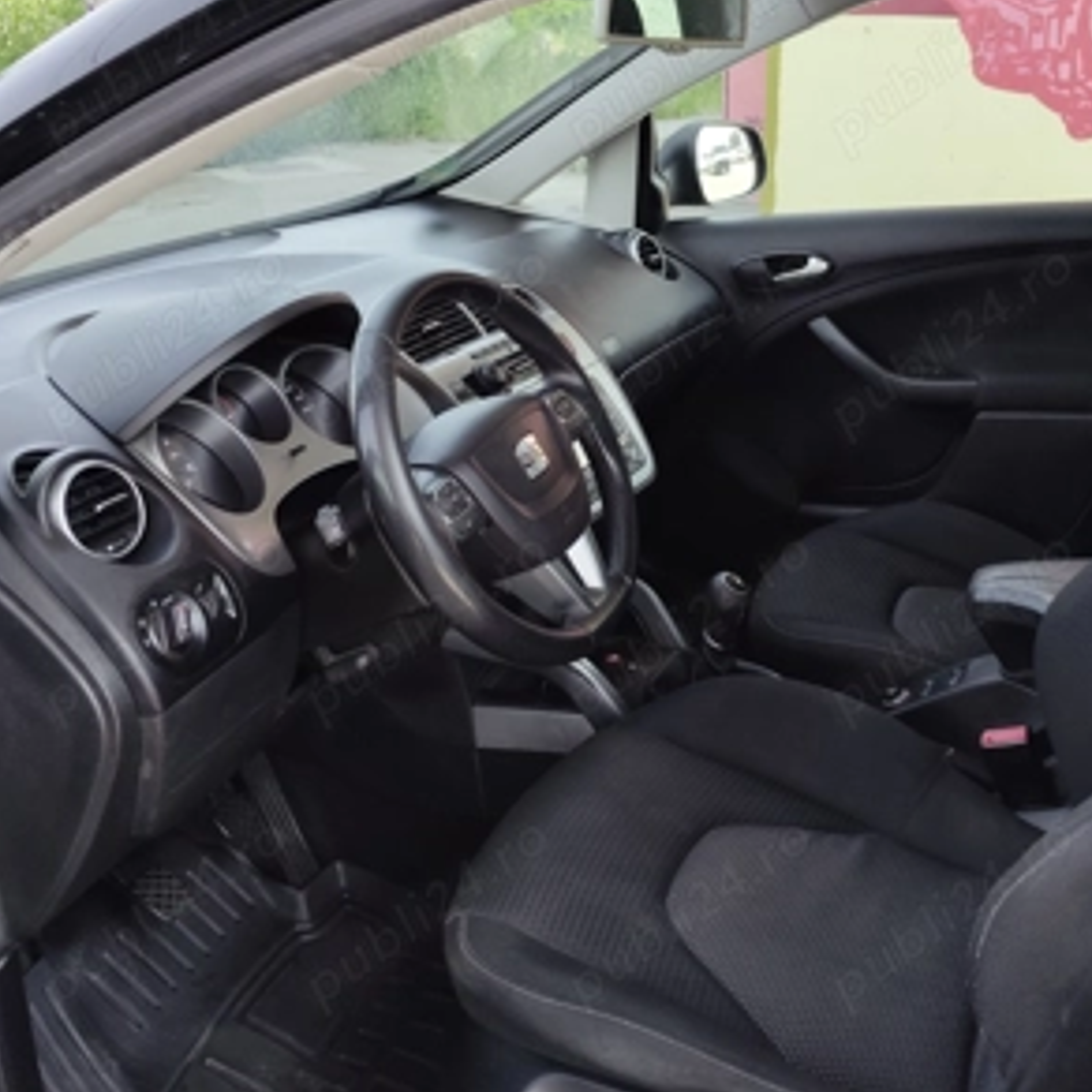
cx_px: 557
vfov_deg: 46.7
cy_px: 400
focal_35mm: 35
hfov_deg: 47.2
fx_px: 1249
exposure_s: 1/193
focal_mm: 4.25
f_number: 1.8
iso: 50
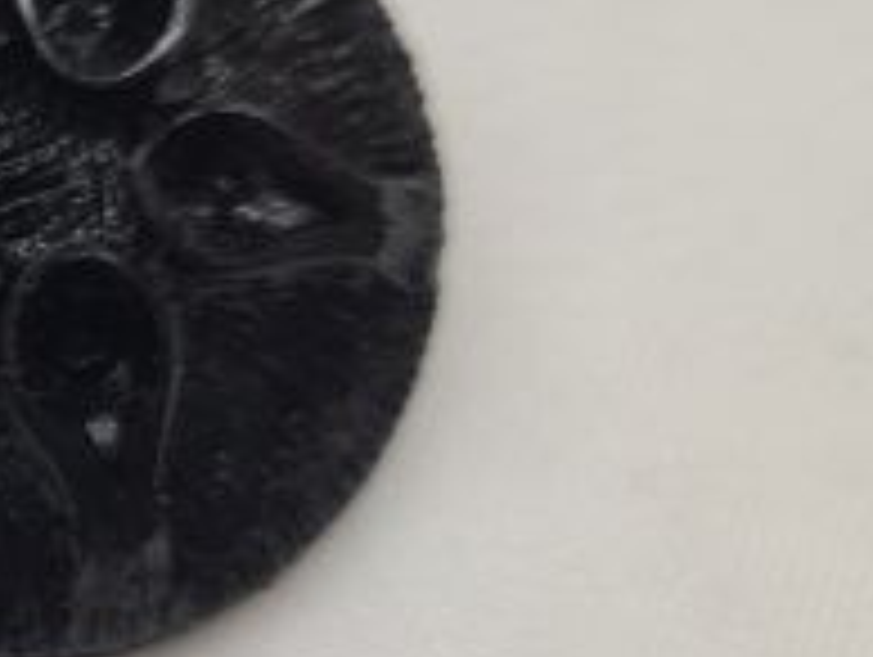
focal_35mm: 107
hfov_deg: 16.3
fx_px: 2702
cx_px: -531
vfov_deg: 13.9
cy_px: 374
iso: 50
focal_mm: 5.4
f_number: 1.8
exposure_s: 1/179
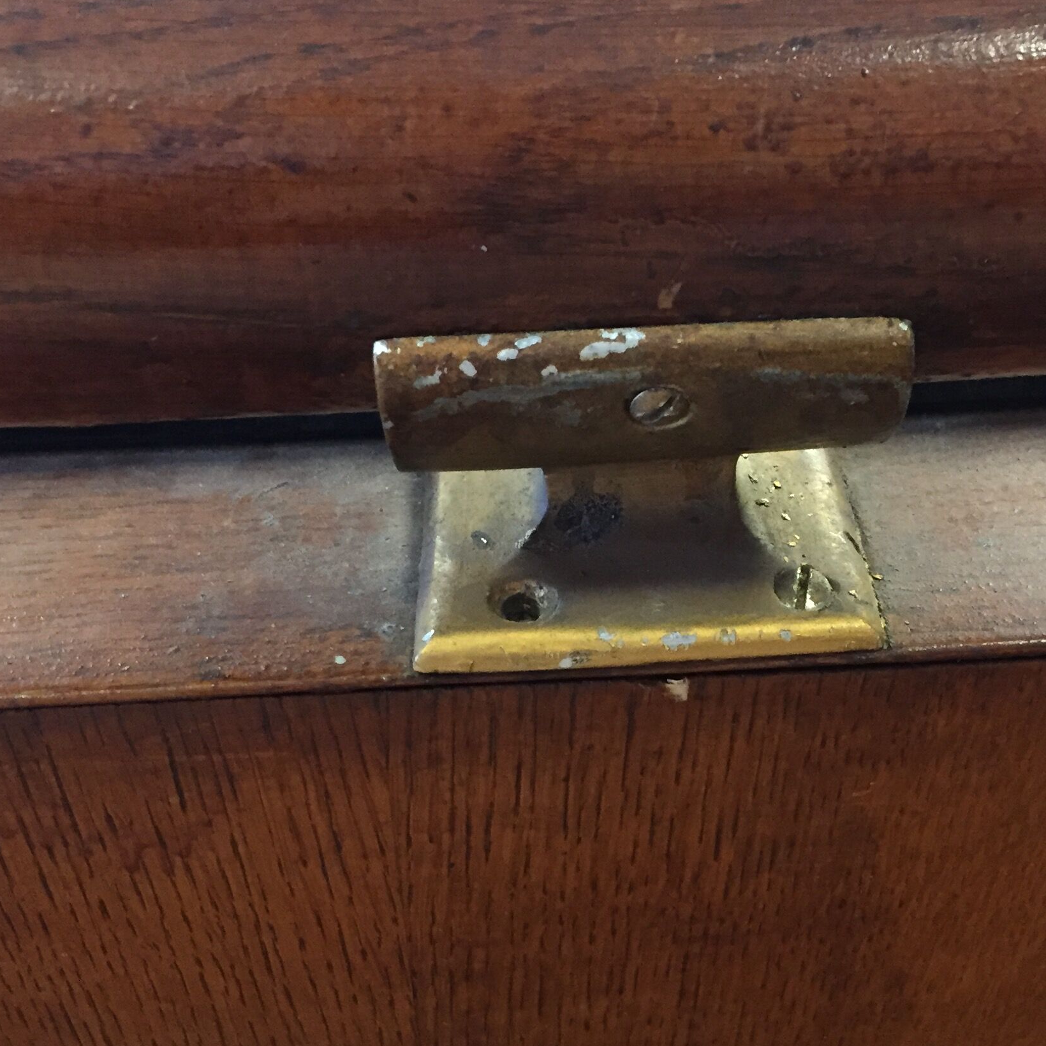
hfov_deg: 33.2
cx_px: 671
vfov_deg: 33.1
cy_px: 708
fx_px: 1744
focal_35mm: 51
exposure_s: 1/25
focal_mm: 4.15
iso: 250
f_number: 2.2
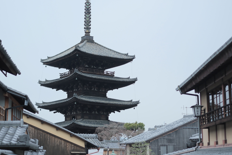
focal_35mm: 68
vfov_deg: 20.0
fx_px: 438
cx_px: 102
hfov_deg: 29.6
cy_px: 73
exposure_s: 1/2000
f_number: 1.4
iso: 500
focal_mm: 33
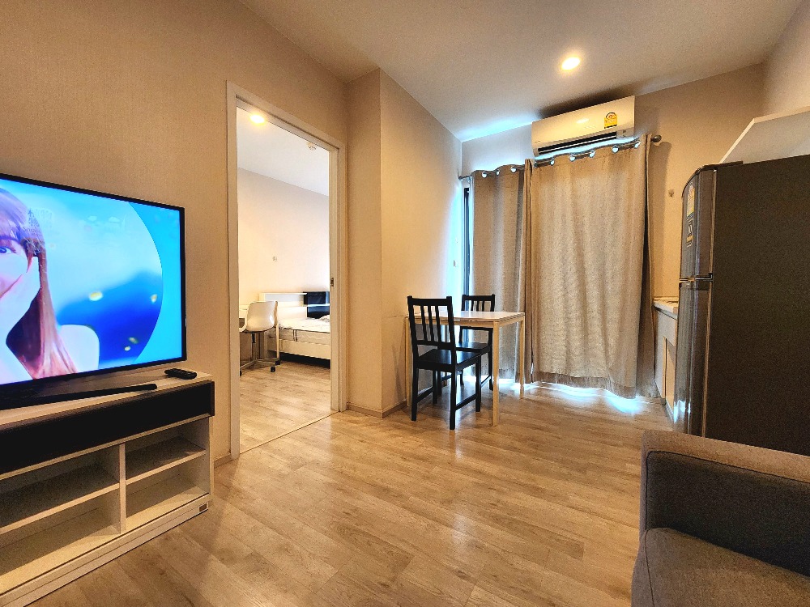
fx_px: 304
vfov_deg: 89.9
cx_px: 405
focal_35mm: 13
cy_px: 304
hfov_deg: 106.2
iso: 250
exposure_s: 1/50
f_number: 2.2
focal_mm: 2.2
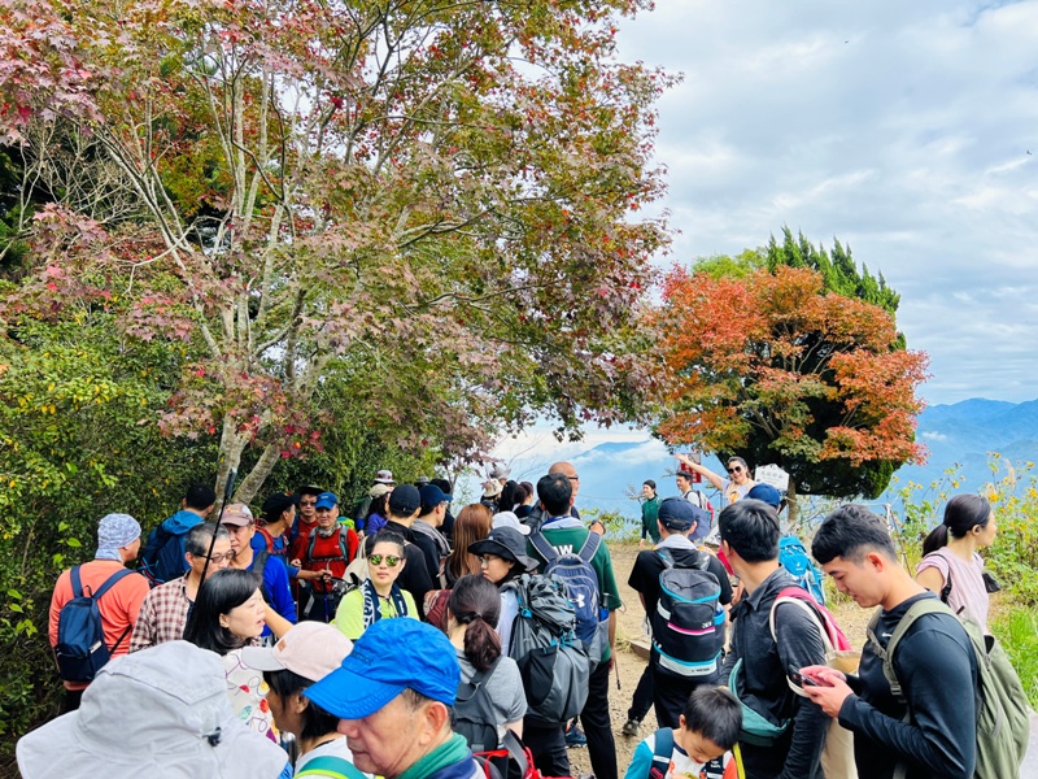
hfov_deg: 67.3
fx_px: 780
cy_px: 390
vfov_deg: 53.1
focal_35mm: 26
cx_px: 519
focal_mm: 5.7
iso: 50
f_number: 1.5
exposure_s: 1/1009
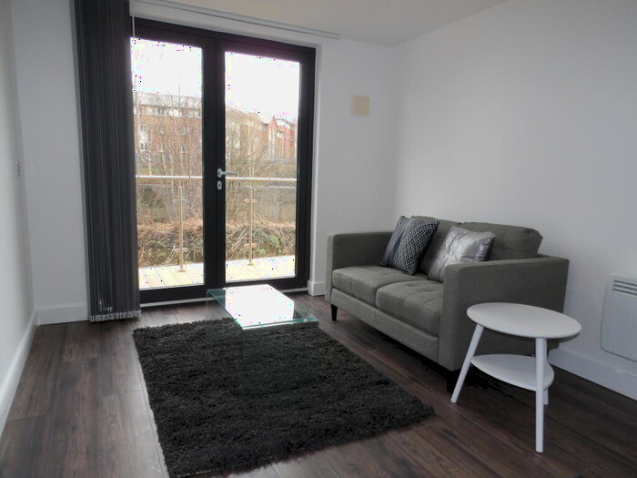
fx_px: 442
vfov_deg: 56.8
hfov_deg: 71.6
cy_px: 239
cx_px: 318
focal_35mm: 24
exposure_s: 1/30
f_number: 4.1
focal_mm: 4.3
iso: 158
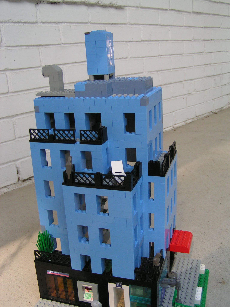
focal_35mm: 38
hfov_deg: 37.7
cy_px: 154
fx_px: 337
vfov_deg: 49.0
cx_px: 115
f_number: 3.5
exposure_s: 1/60
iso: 50
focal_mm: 5.8
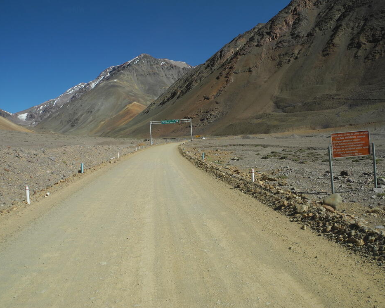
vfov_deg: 48.5
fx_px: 342
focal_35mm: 30
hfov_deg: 58.7
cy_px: 152
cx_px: 203
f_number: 5
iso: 100
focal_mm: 6
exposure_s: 1/800
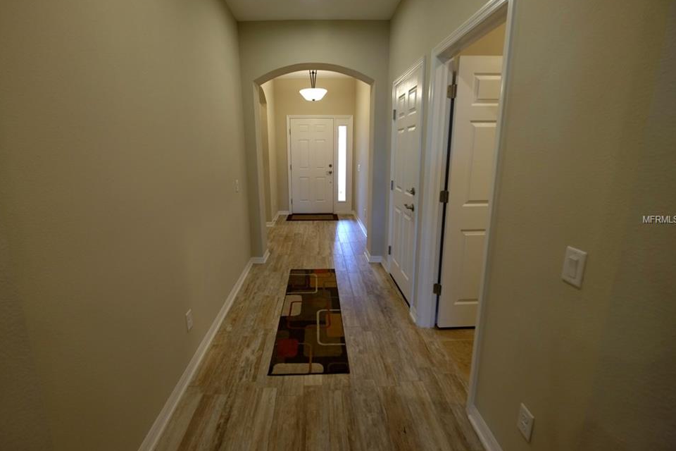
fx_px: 300
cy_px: 220
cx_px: 323
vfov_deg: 73.7
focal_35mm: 16
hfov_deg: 96.7
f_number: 4
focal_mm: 10
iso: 800
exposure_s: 1/56
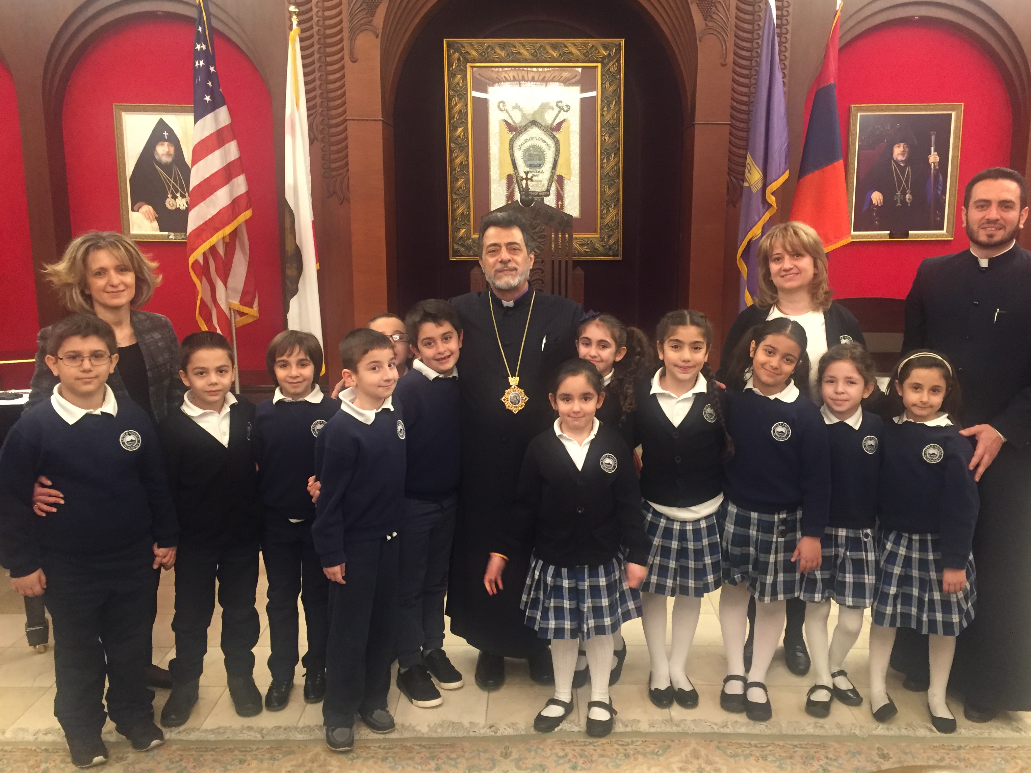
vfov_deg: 45.4
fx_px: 923
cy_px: 391
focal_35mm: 31
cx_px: 547
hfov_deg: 58.3
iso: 250
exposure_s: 1/24
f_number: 2.2
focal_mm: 4.15
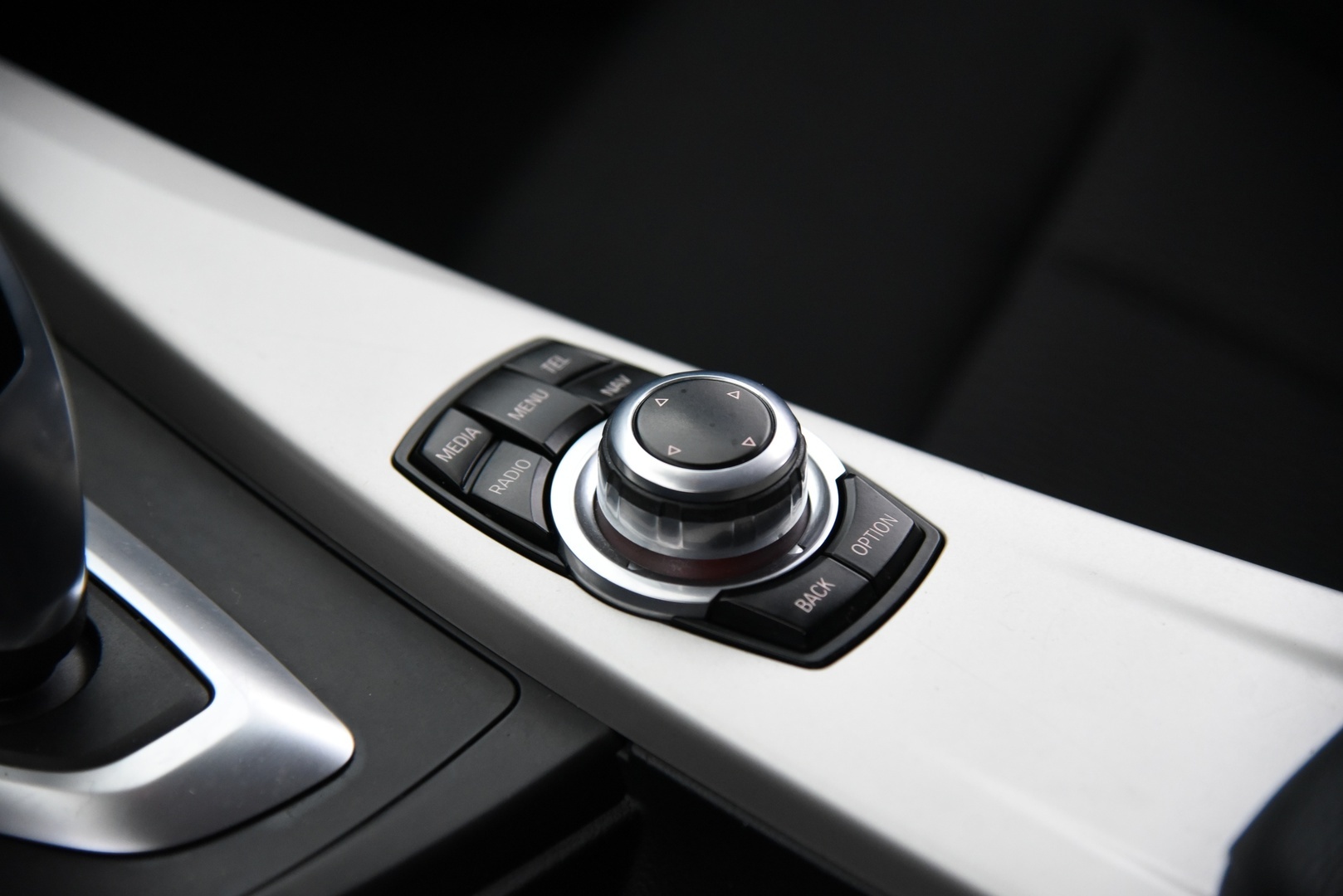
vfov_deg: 16.7
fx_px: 3060
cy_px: 448
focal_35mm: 82
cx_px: 672
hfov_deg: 24.8
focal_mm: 82
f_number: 4
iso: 4000
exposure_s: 1/30
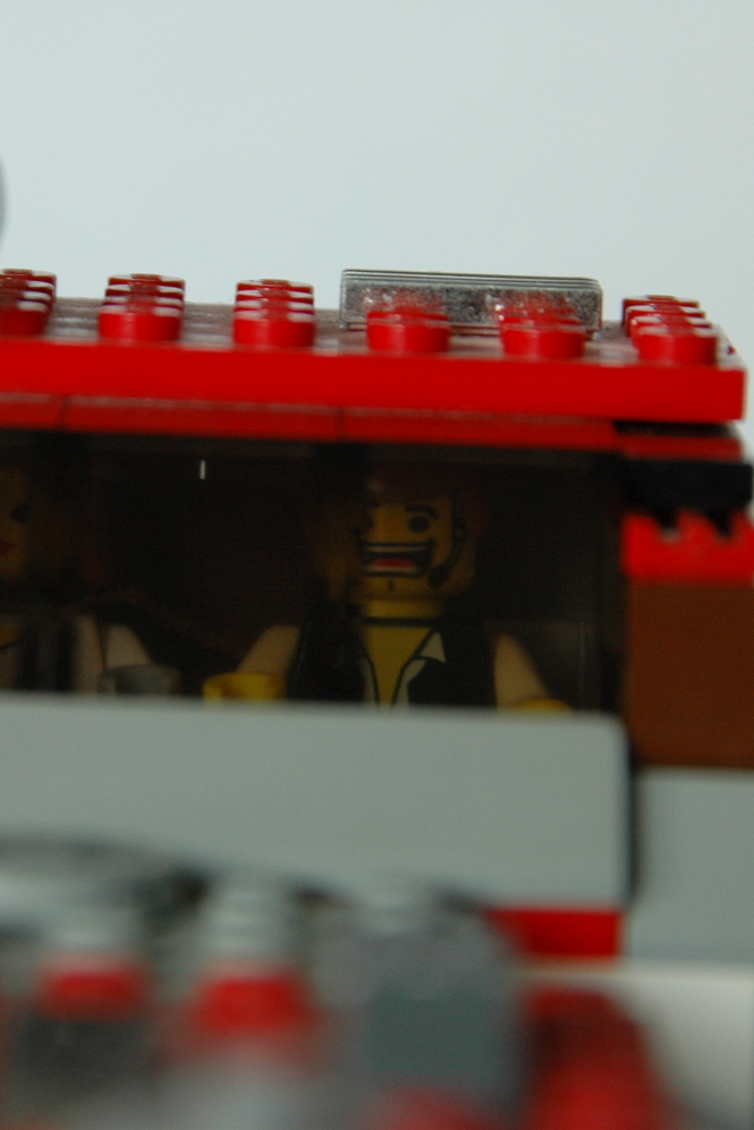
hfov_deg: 3.0
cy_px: 564
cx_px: 177
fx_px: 14194
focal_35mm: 452
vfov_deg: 4.6
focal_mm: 200
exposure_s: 1/20
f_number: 8
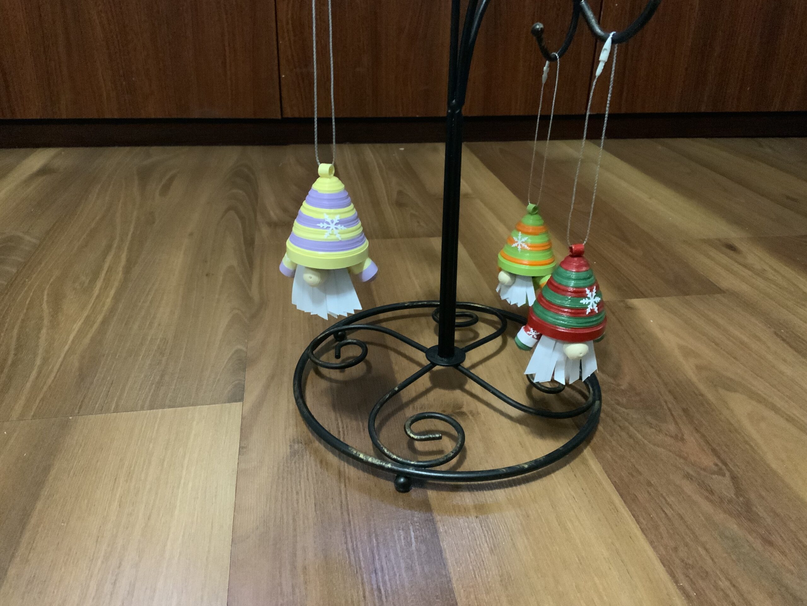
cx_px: 404
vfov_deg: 48.2
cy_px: 303
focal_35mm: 29
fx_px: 676
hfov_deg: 61.7
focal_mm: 3
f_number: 1.8
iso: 640
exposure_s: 1/26
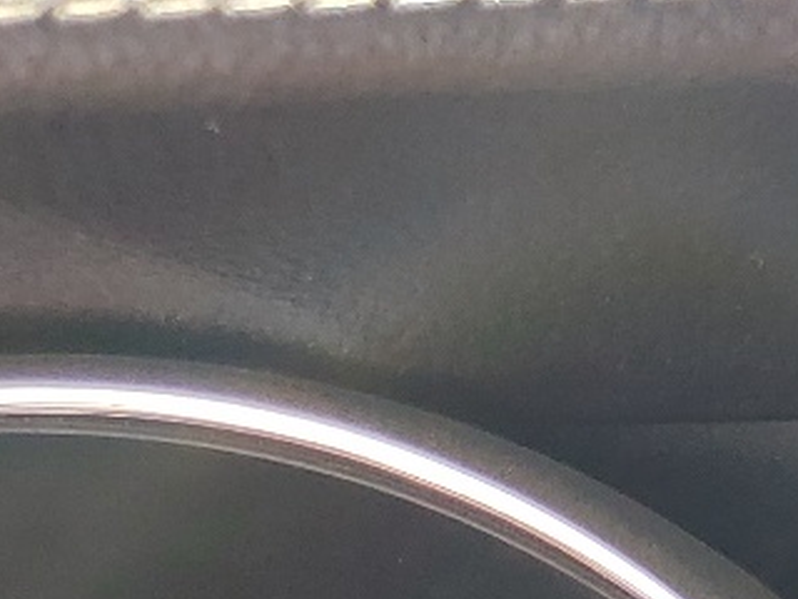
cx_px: 1708
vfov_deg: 10.4
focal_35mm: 130
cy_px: 1243
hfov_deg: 12.8
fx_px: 2997
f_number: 1.5
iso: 50
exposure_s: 1/286
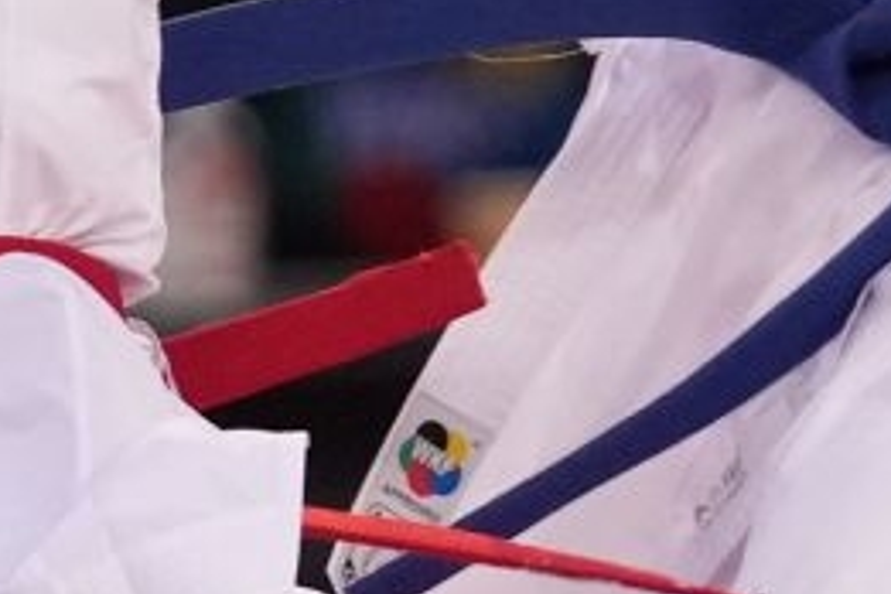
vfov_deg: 0.7
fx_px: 51130
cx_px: 270
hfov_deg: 1.0
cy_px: -48
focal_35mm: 2066
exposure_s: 1/1000
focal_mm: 200
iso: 2000
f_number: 2.8
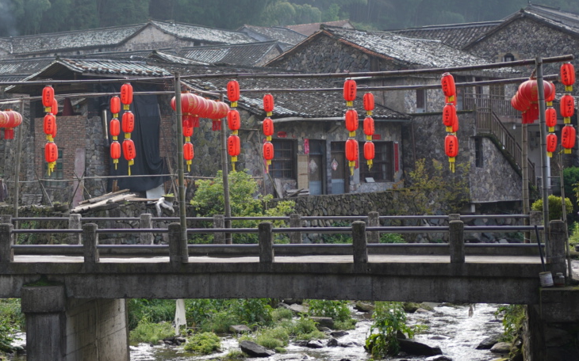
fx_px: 1246
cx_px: 119
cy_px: 116
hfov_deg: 25.7
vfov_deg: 16.5
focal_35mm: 79
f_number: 1.8
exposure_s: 1/200
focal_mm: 35
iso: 50
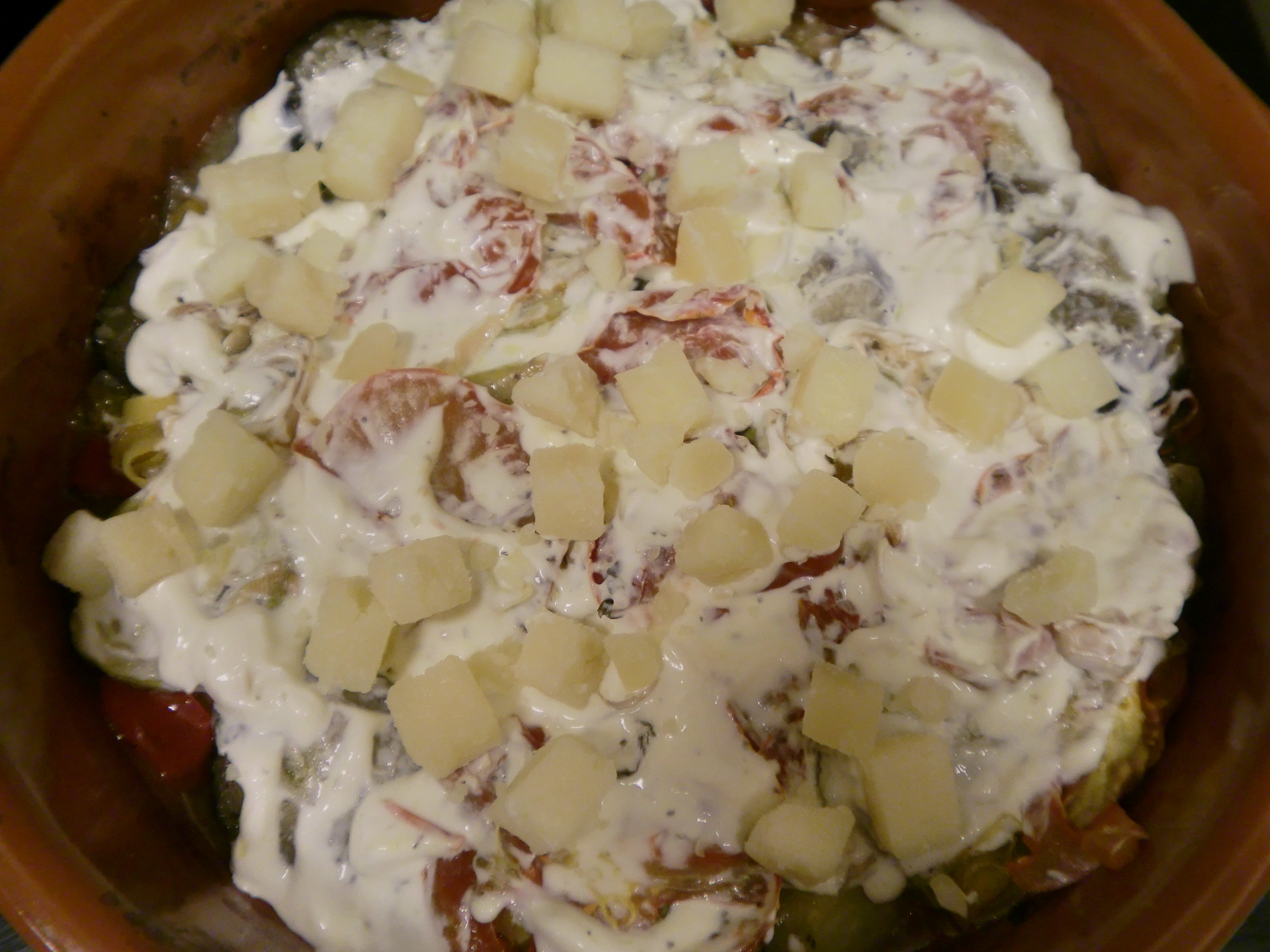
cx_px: 635
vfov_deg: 49.7
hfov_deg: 63.4
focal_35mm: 28
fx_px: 1027
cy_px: 476
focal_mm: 4.65
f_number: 2.6
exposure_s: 1/80
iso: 200
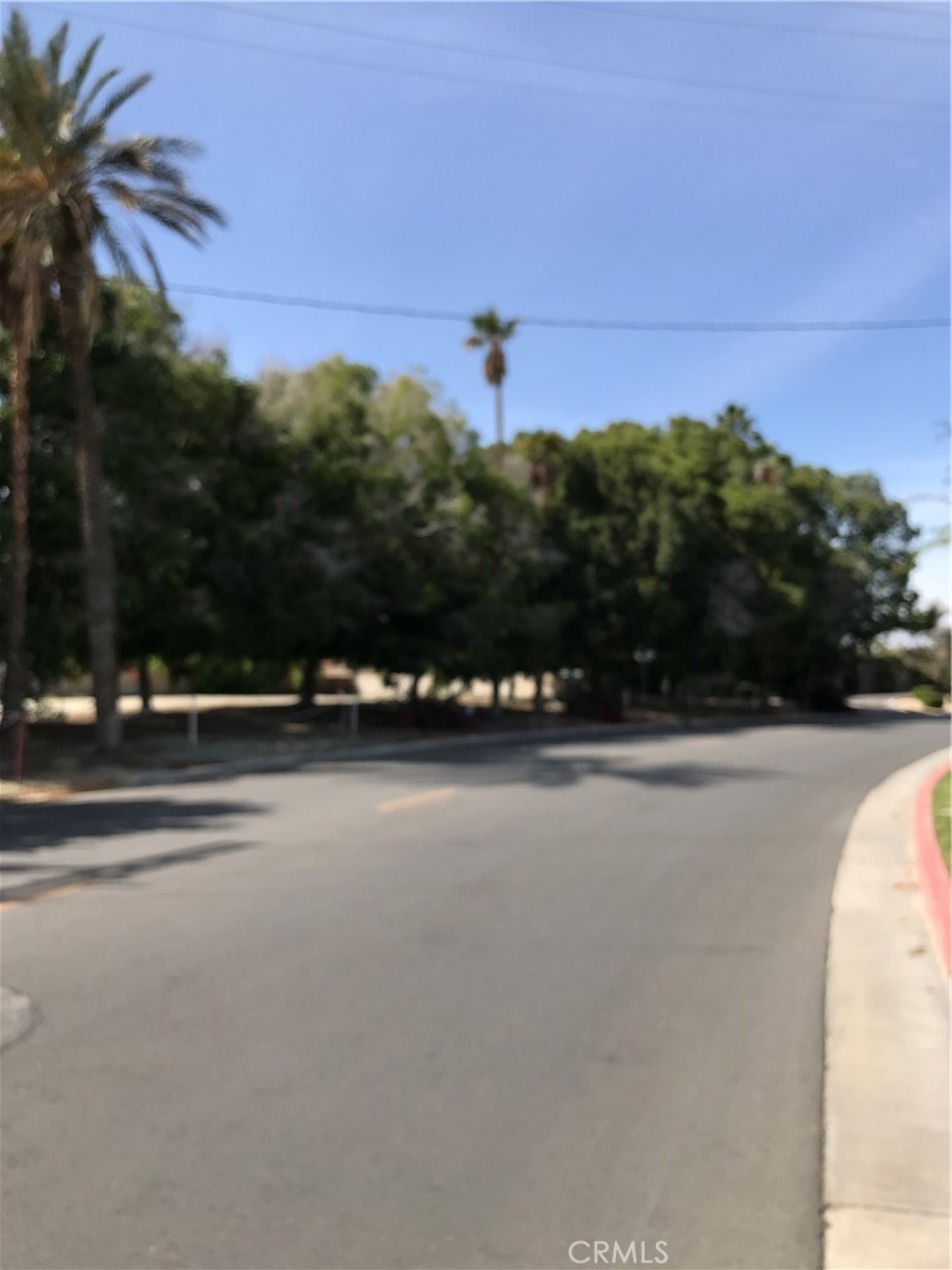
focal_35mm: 28
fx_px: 1027
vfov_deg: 63.4
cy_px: 635
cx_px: 476
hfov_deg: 49.7
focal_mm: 3.99
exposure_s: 1/1709
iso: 20
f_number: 1.8
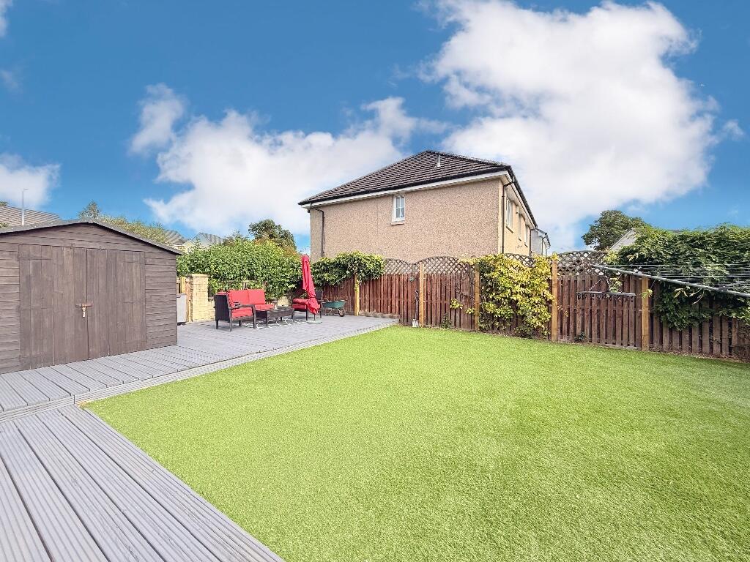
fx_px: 303
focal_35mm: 14
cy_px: 281
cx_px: 375
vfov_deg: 85.7
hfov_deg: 102.1
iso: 50
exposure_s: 1/942
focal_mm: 2.22
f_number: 2.2
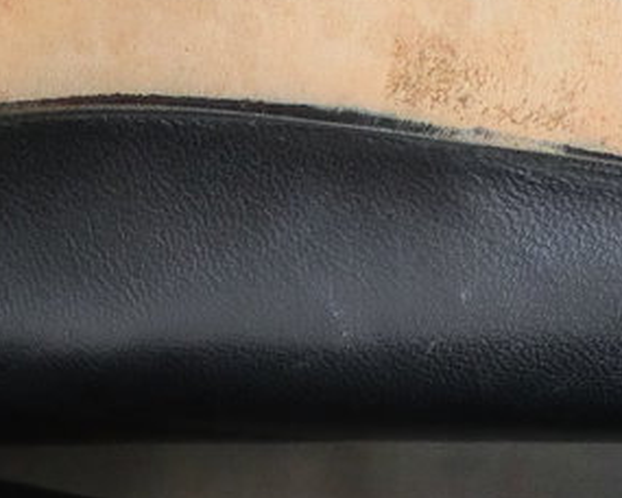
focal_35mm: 114
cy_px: 570
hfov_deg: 16.8
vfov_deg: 13.2
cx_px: 243
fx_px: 2099
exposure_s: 1/40
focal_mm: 4.5
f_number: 3.5
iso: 400
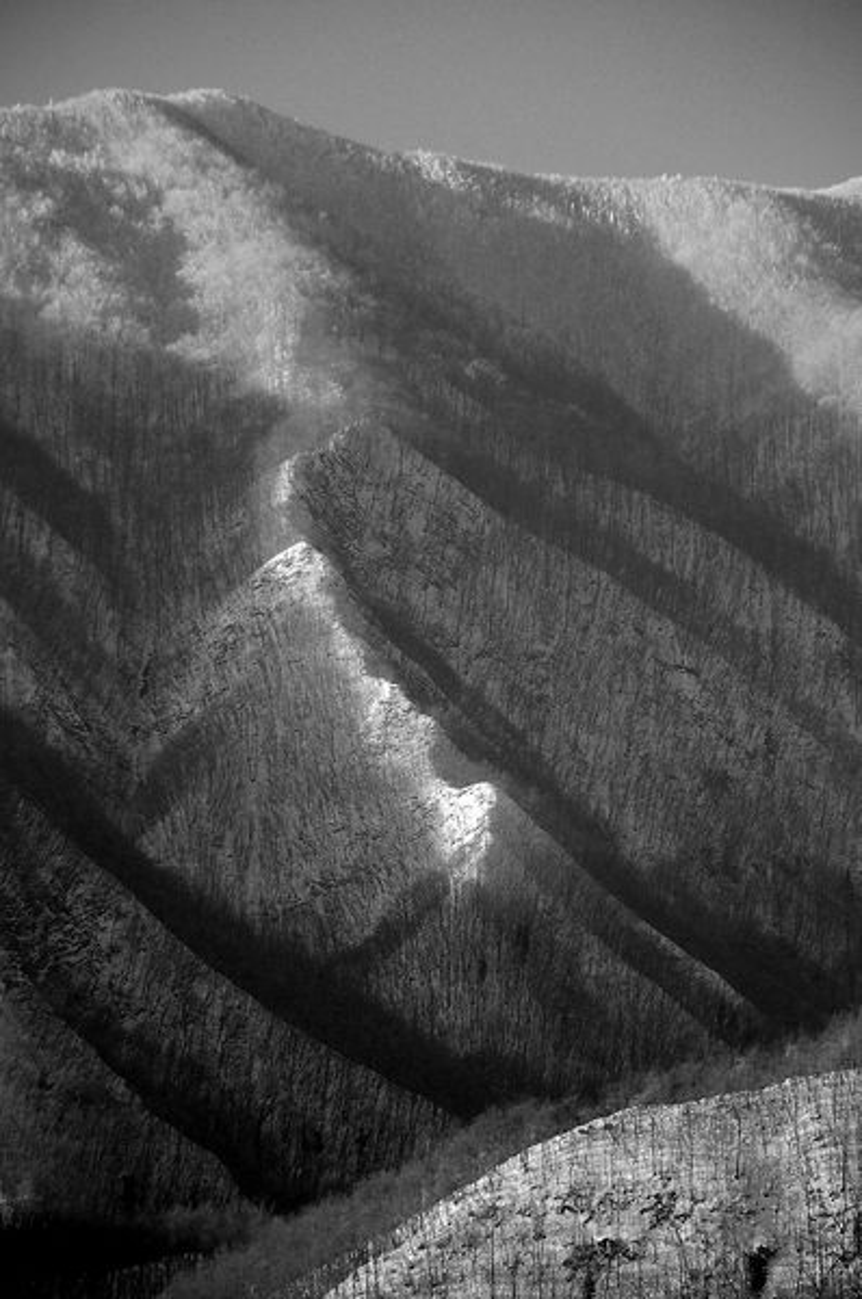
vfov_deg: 13.1
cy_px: 650
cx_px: 431
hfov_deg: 8.7
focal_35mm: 158
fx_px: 5676
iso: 200
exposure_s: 1/400
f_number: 5.6
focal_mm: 105
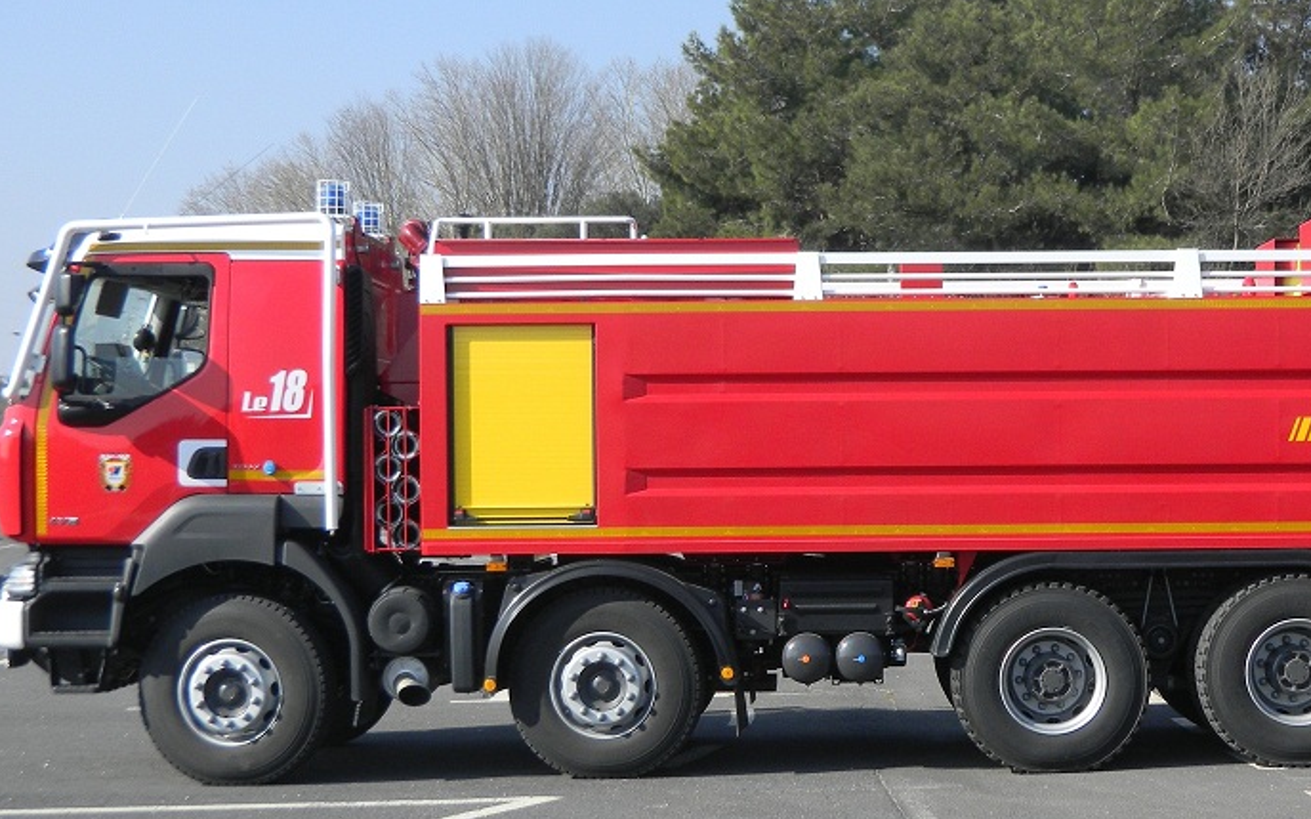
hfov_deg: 28.8
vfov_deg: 18.3
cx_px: 843
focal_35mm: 71
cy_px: 470
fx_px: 2536
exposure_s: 1/132
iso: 80
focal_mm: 8.3
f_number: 8.3
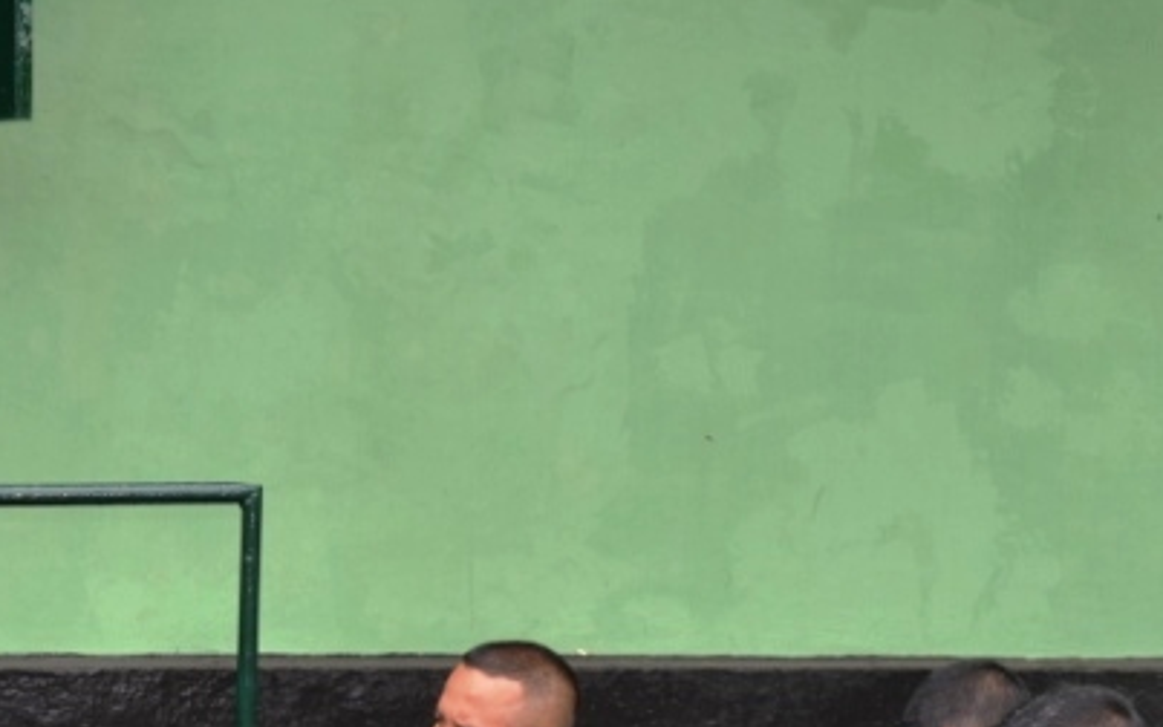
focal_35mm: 124
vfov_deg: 10.3
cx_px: 9
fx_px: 3931
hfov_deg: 16.5
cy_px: 949
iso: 100
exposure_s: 1/80
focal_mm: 32
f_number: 6.3
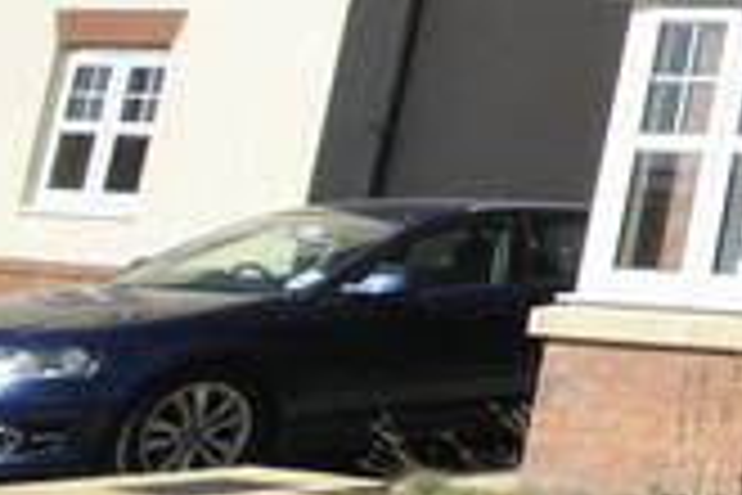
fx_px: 1917
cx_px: 1988
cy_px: -191
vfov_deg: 14.0
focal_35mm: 93
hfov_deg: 13.0
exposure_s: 1/400
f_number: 10
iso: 200
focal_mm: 10
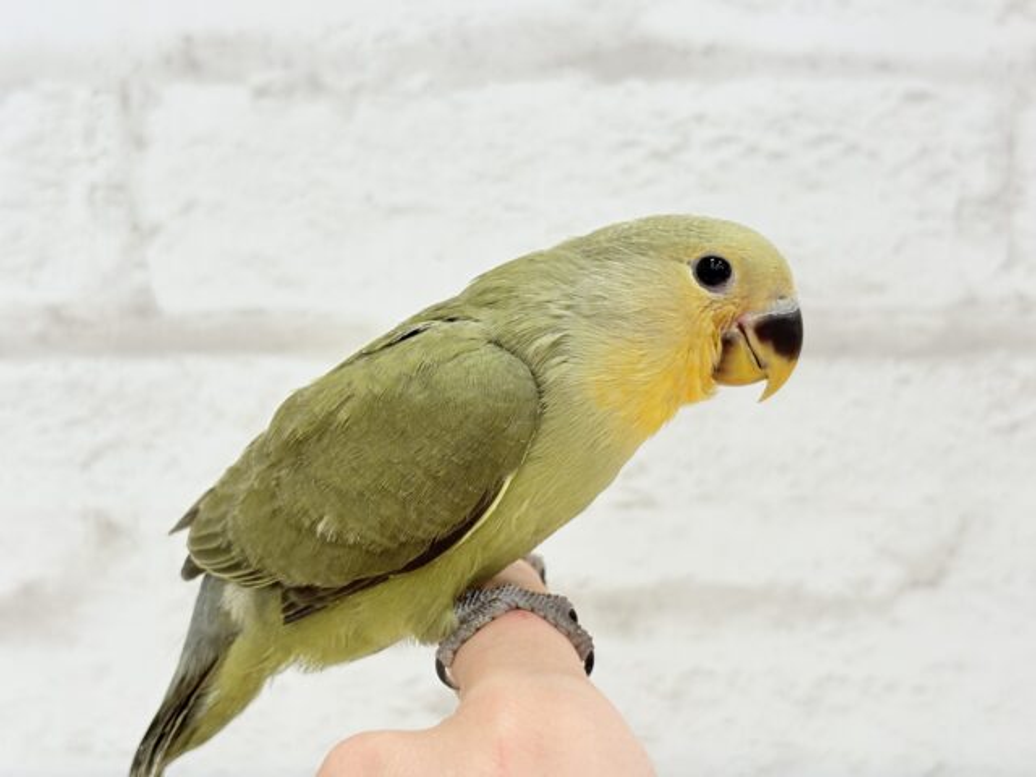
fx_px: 1556
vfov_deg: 28.0
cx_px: 518
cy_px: 388
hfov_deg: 36.8
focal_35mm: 52
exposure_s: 1/50
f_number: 1.6
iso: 50
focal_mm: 5.96
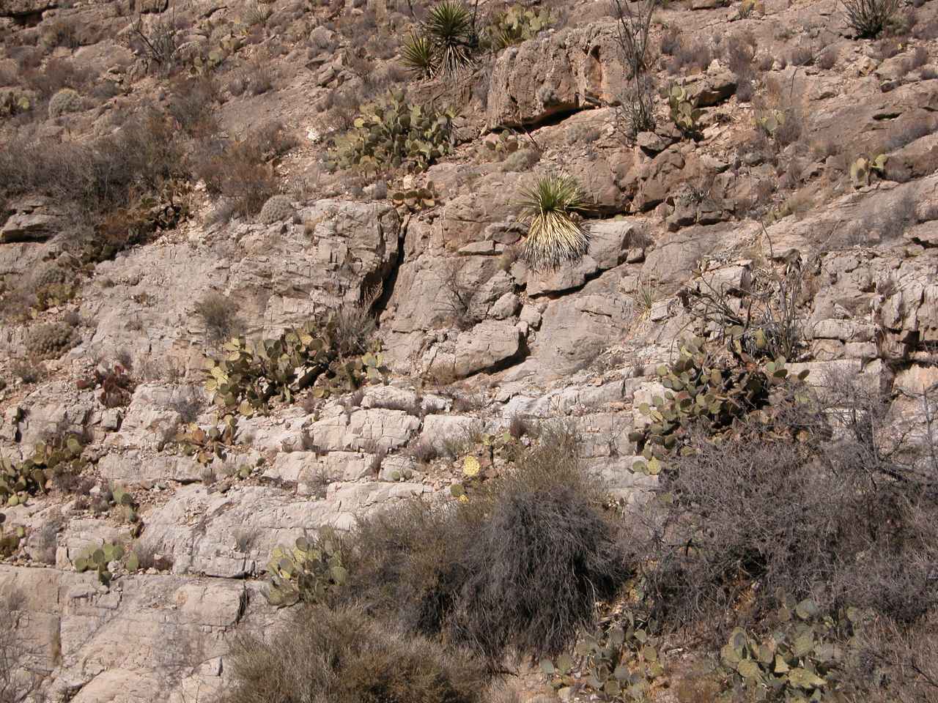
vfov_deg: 19.9
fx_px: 2005
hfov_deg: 26.3
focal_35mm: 74
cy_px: 352
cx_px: 469
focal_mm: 18.8
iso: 100
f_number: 3.3
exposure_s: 1/606
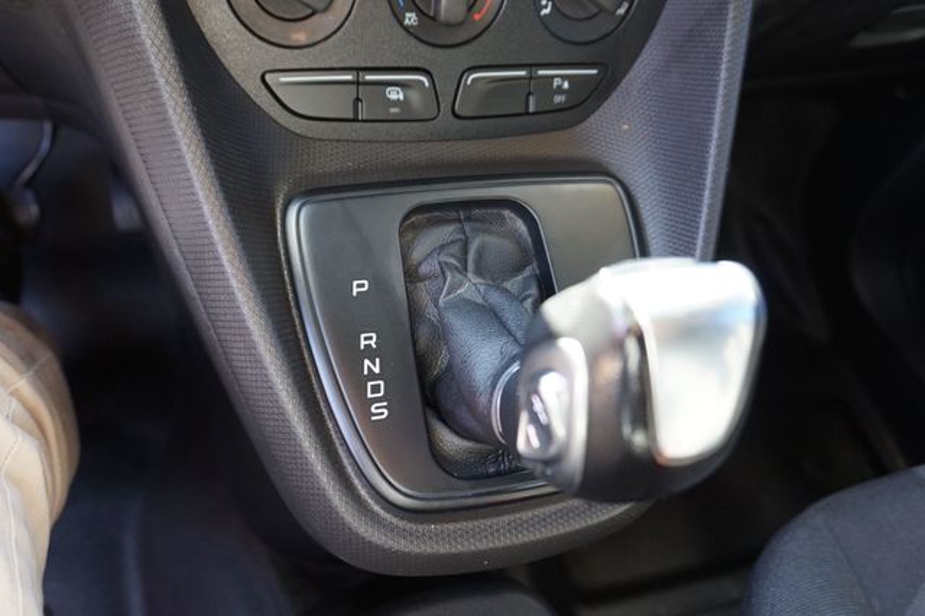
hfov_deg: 62.0
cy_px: 308
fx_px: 770
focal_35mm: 30
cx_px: 462
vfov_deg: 43.6
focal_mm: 20
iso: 500
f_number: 4
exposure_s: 1/60
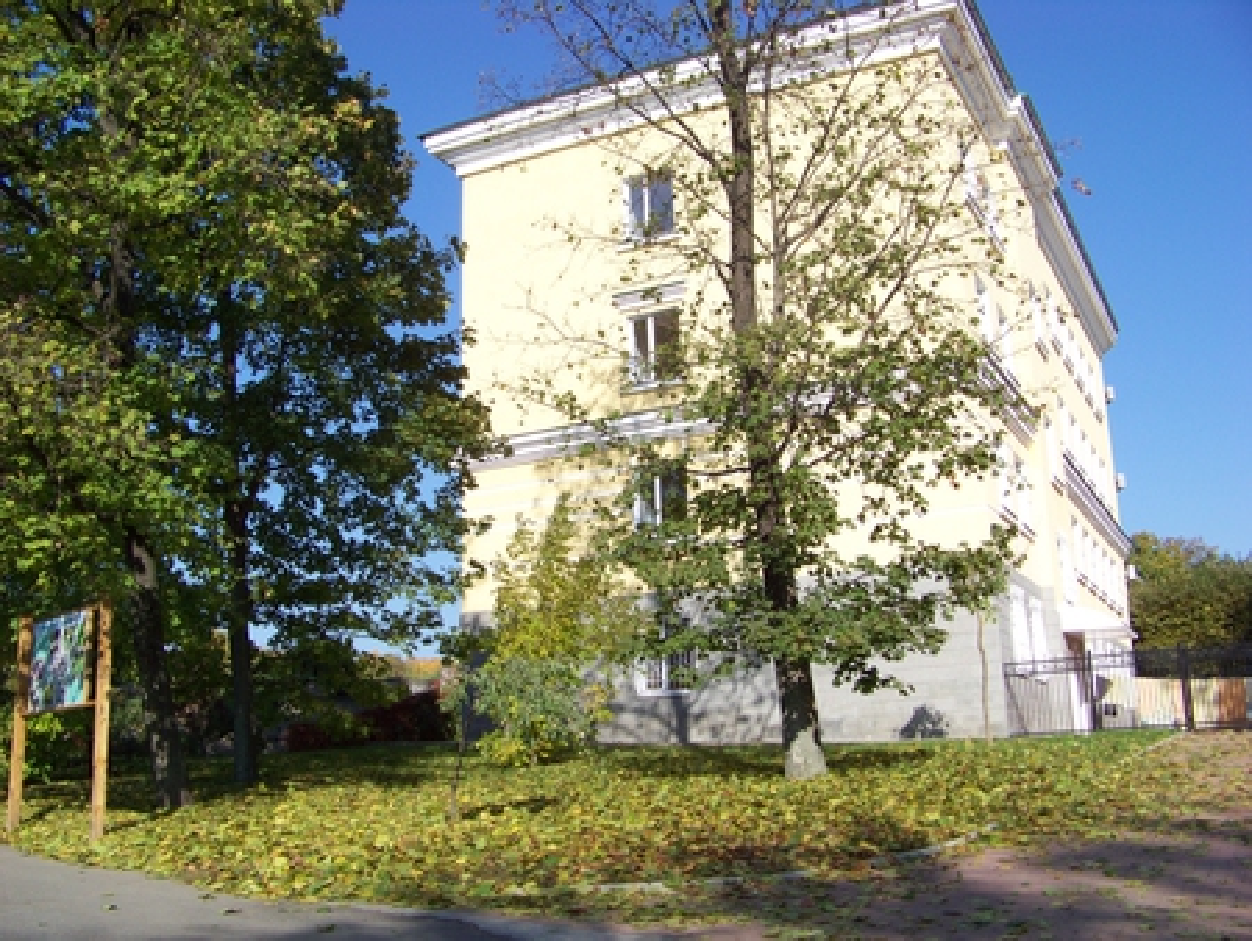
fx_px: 1303
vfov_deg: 39.7
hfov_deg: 51.3
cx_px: 626
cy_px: 470
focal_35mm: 36
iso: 67
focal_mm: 5.85
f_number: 4
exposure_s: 1/500
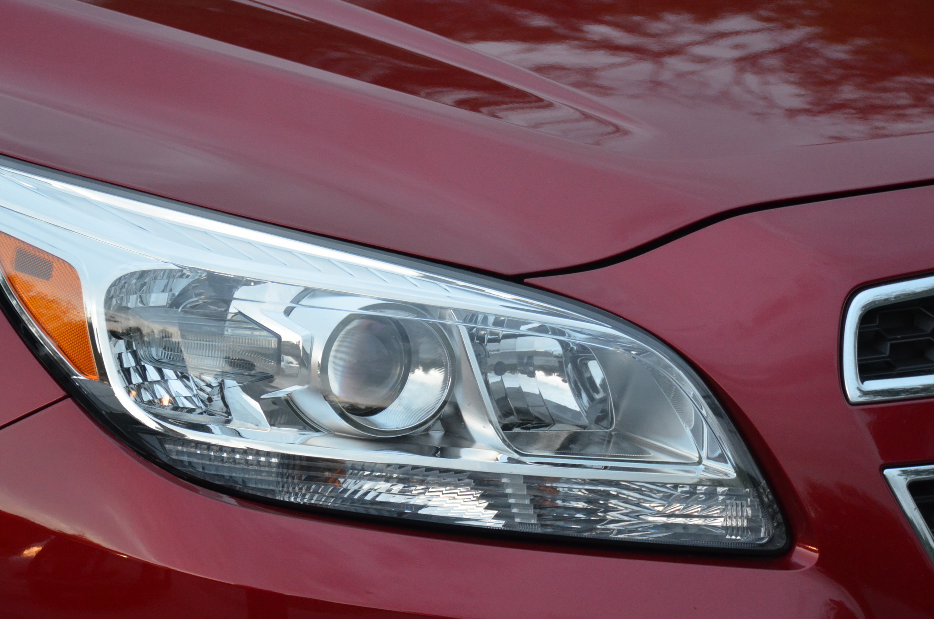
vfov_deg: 9.4
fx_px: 3780
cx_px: 408
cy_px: 323
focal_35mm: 146
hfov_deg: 14.1
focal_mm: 82
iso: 1600
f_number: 5
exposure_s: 1/200
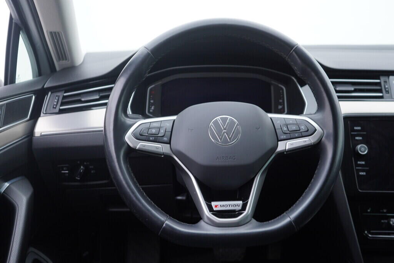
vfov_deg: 36.9
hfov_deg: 53.1
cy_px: 132
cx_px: 197
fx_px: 394
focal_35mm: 36
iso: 125
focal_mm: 24
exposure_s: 1/40
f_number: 2.8
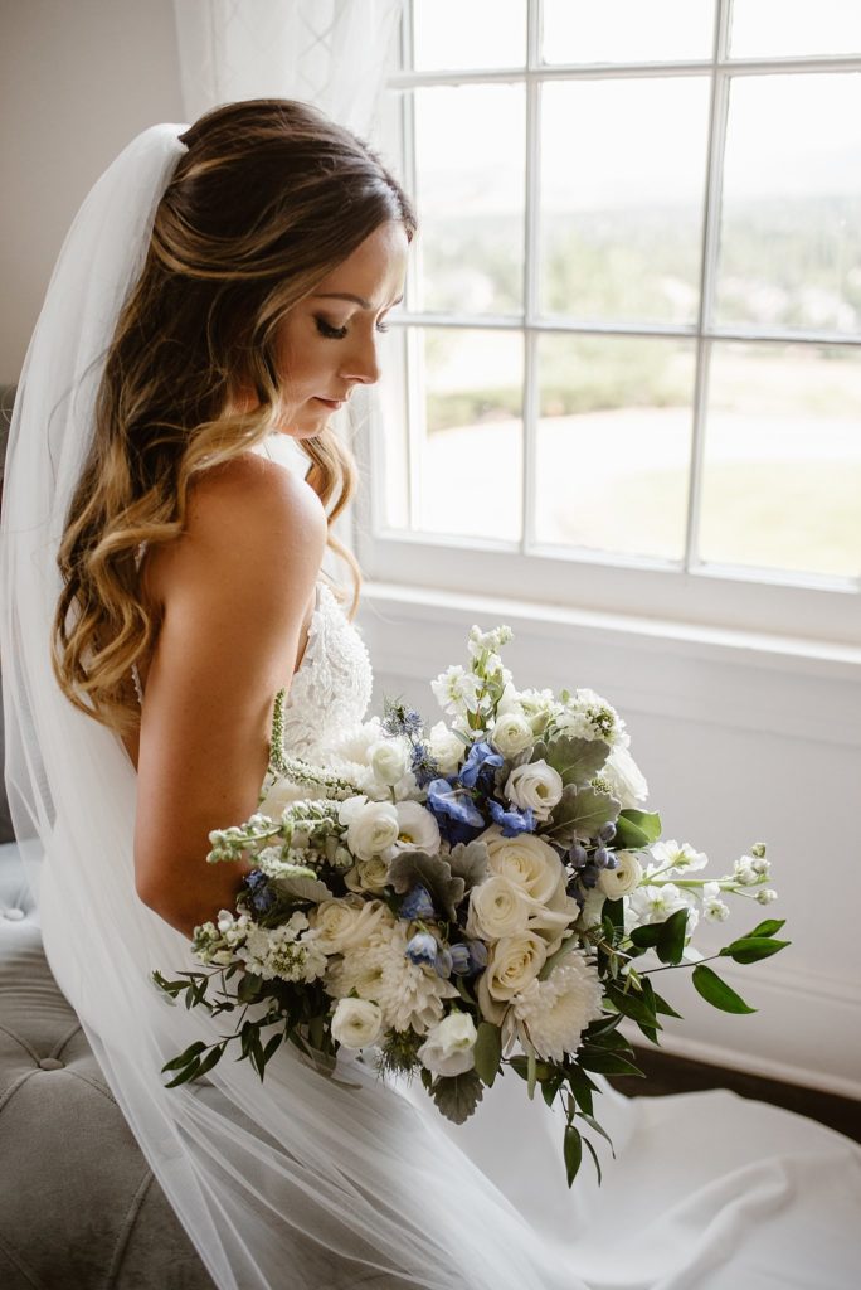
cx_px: 430
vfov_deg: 54.4
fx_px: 1254
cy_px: 645
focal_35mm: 35
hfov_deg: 37.9
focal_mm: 35
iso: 320
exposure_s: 1/800
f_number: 2.5
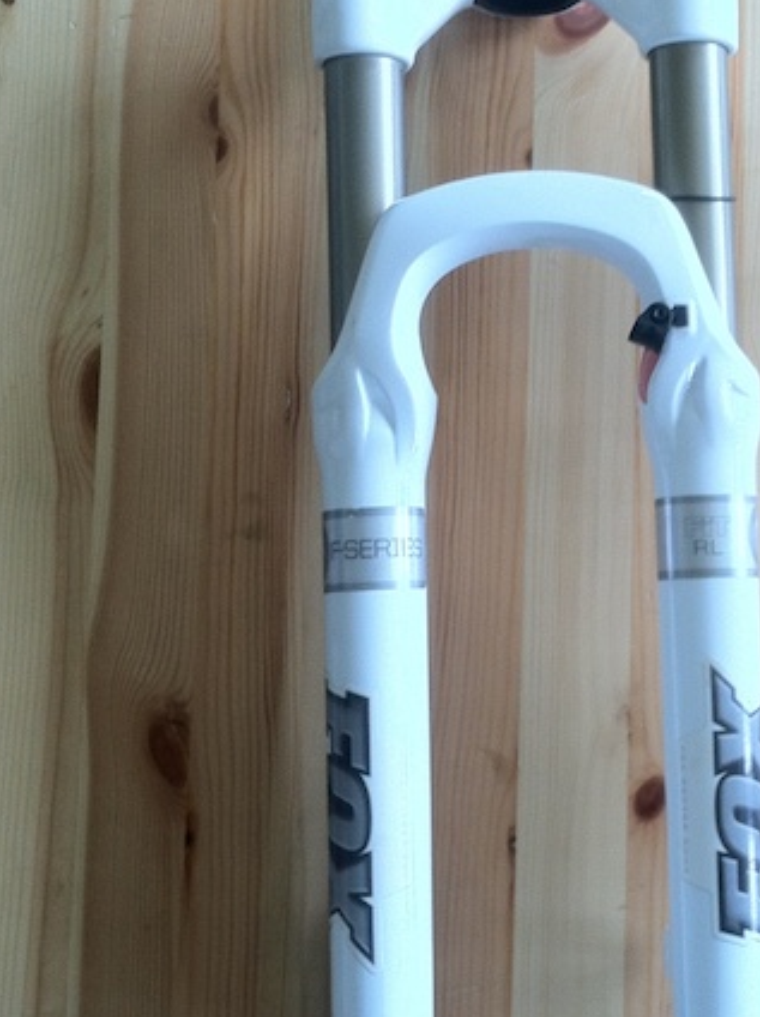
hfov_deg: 21.9
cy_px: 480
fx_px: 1936
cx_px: 609
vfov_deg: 29.4
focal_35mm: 66
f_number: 2.8
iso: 80
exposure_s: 1/17
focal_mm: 3.85
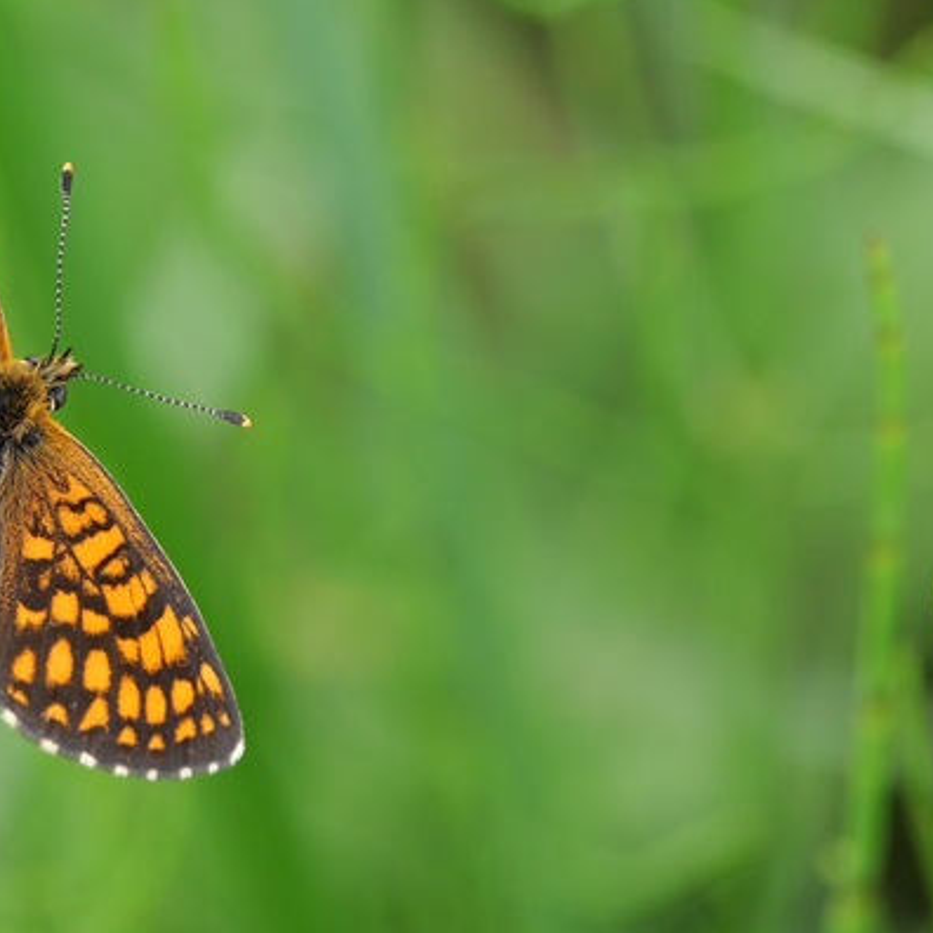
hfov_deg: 1.2
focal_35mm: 1429
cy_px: 285
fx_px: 43575
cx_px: 240
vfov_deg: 1.2
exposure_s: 1/640
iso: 1000
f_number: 6.3
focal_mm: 400
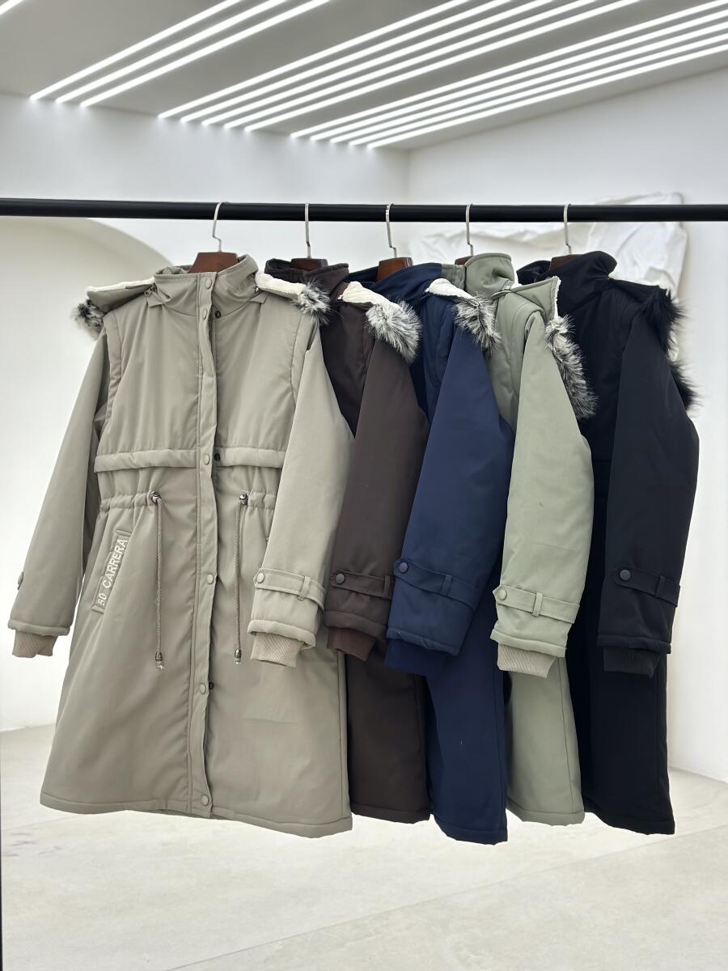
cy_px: 486
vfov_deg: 39.7
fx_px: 1346
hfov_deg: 30.3
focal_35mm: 48
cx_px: 364
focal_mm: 6.86
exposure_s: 1/724
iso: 80
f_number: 1.78
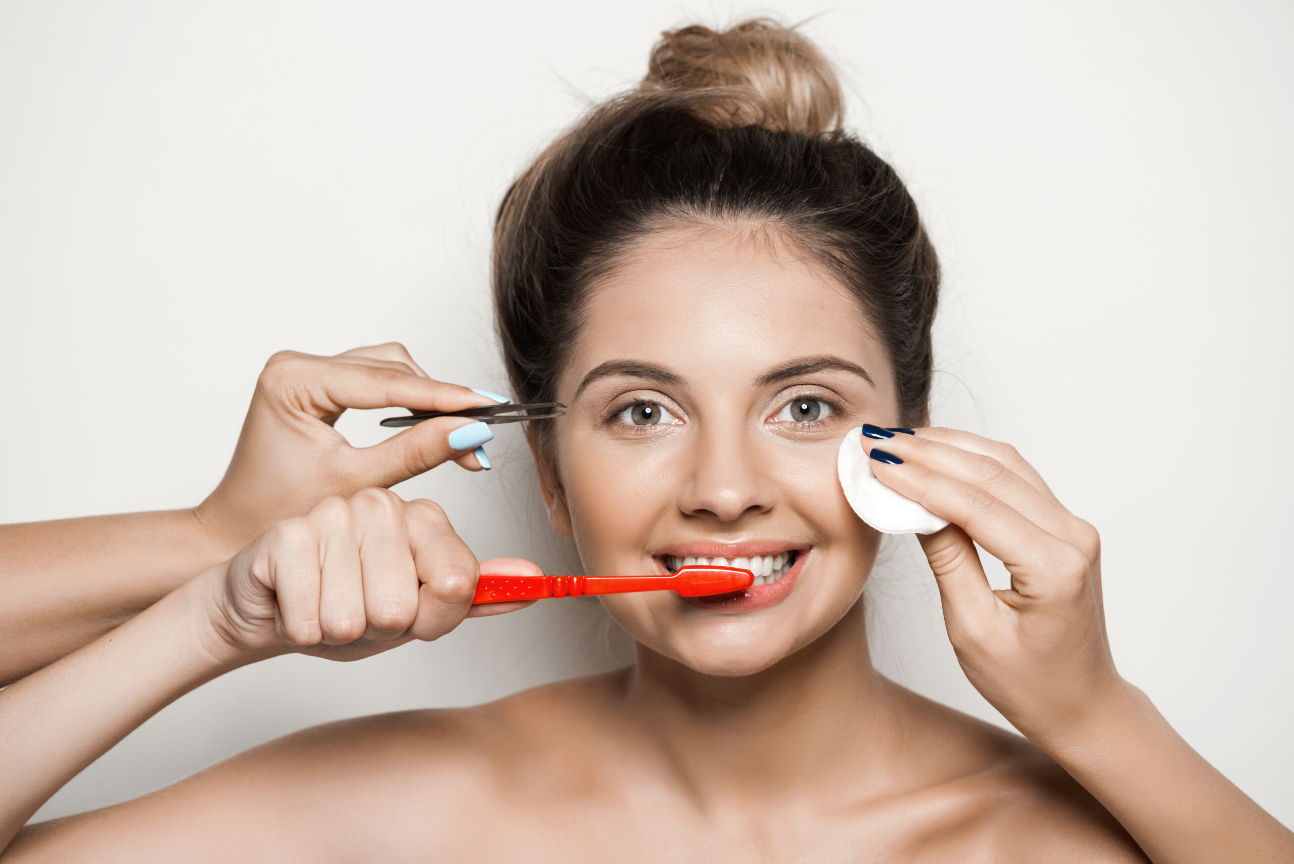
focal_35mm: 105
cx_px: 647
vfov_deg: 13.1
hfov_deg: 19.4
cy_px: 432
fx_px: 3775
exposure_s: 1/160
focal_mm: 105
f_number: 6.3
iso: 200
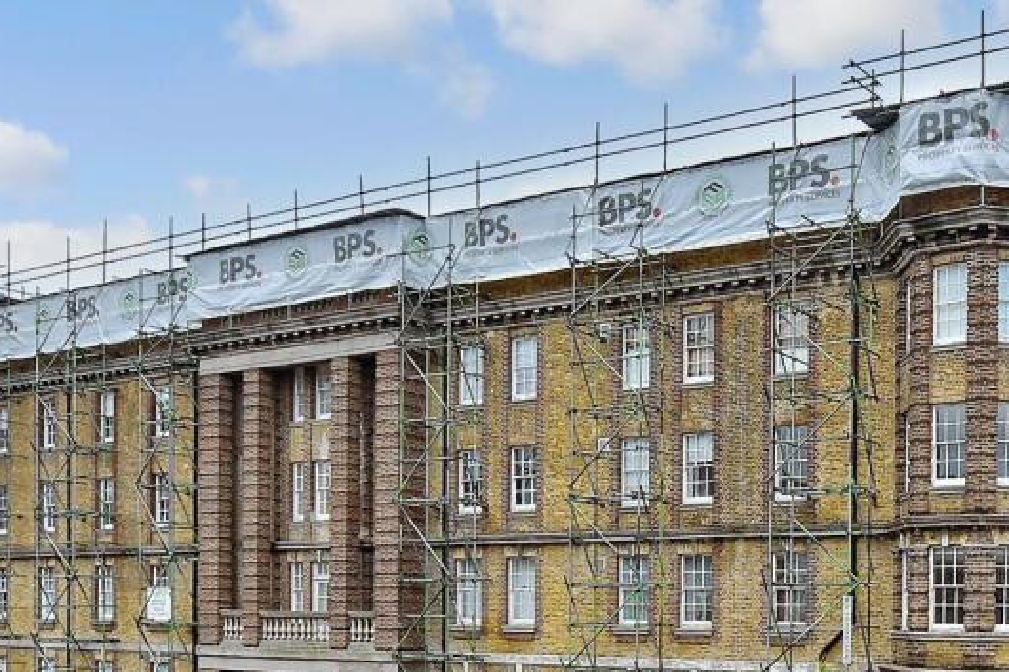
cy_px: 483
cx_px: 704
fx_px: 813
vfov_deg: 43.8
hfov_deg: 61.5
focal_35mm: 29
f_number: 5.6
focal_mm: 10
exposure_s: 1/50
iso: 160
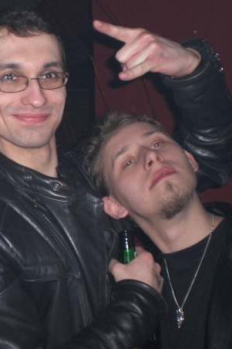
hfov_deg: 23.3
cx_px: 7
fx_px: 542
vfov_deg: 35.7
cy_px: 172
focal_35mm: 56
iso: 200
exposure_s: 1/60
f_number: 3.1
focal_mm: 6.3
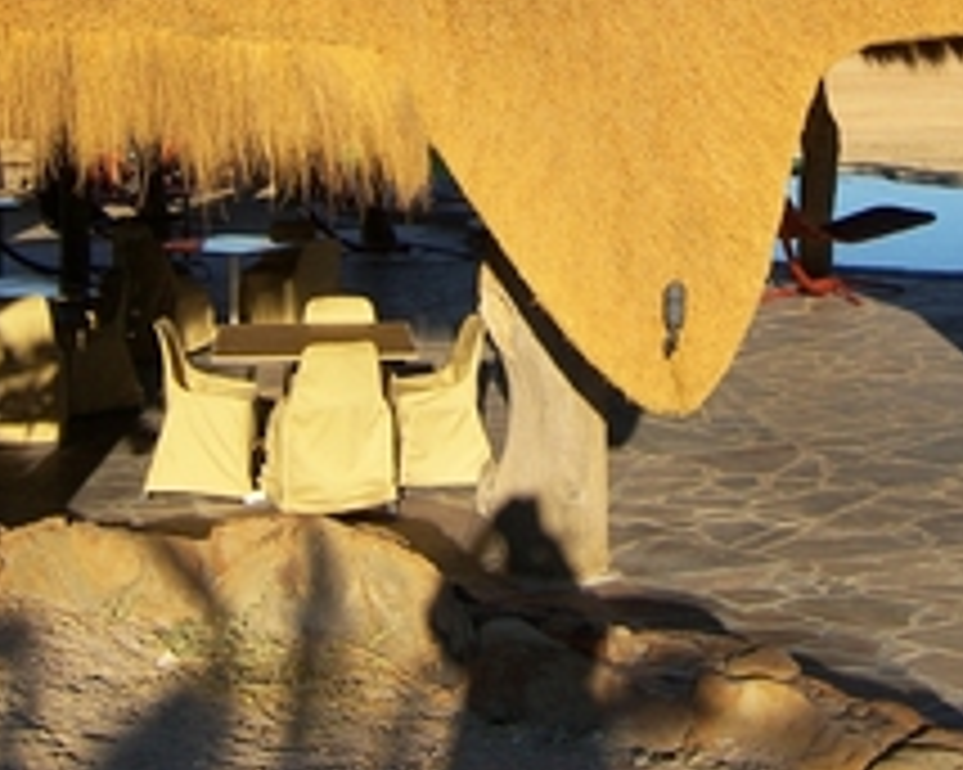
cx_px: 621
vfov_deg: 19.6
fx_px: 2108
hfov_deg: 25.6
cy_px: -113
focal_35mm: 74
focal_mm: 5.7
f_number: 2.8
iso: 50
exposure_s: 1/800
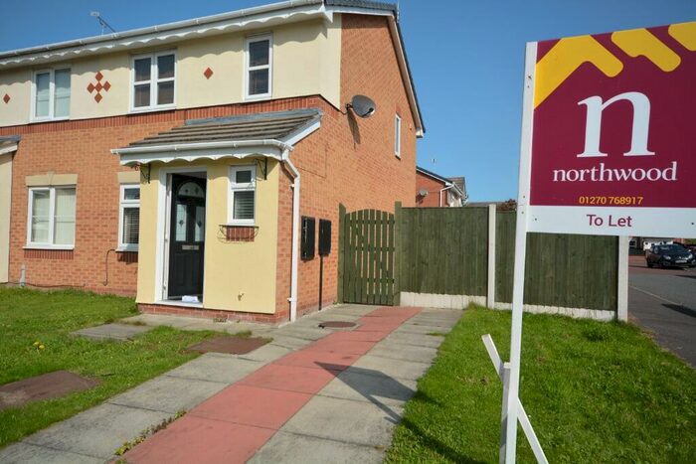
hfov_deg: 73.7
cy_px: 232
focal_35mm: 24
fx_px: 464
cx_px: 348
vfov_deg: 53.2
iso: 100
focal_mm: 16
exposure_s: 1/250
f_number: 9
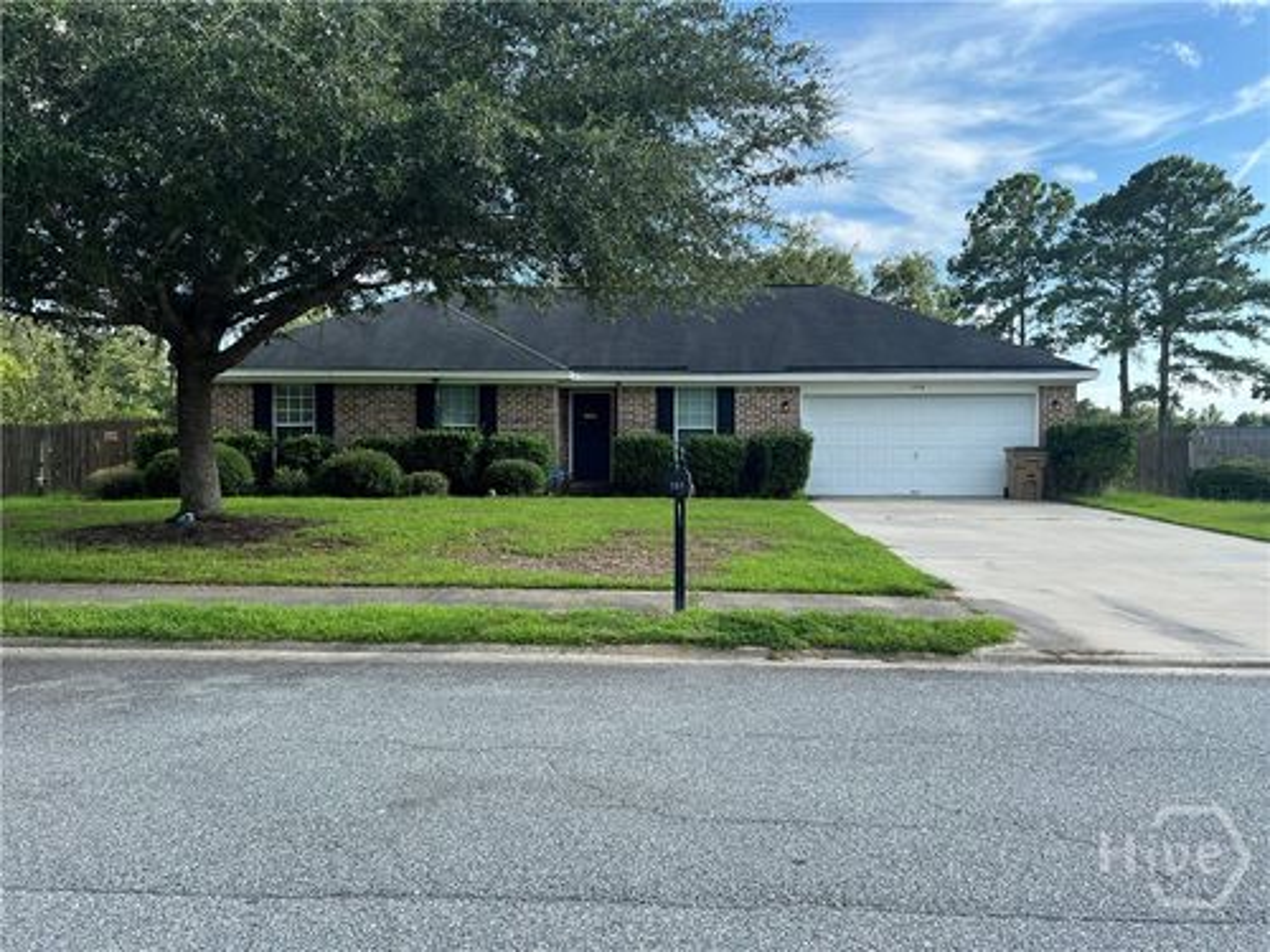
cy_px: 476
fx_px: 954
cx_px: 635
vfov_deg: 53.1
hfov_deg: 67.3
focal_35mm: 26
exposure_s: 1/1412
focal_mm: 5.7
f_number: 1.5
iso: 50
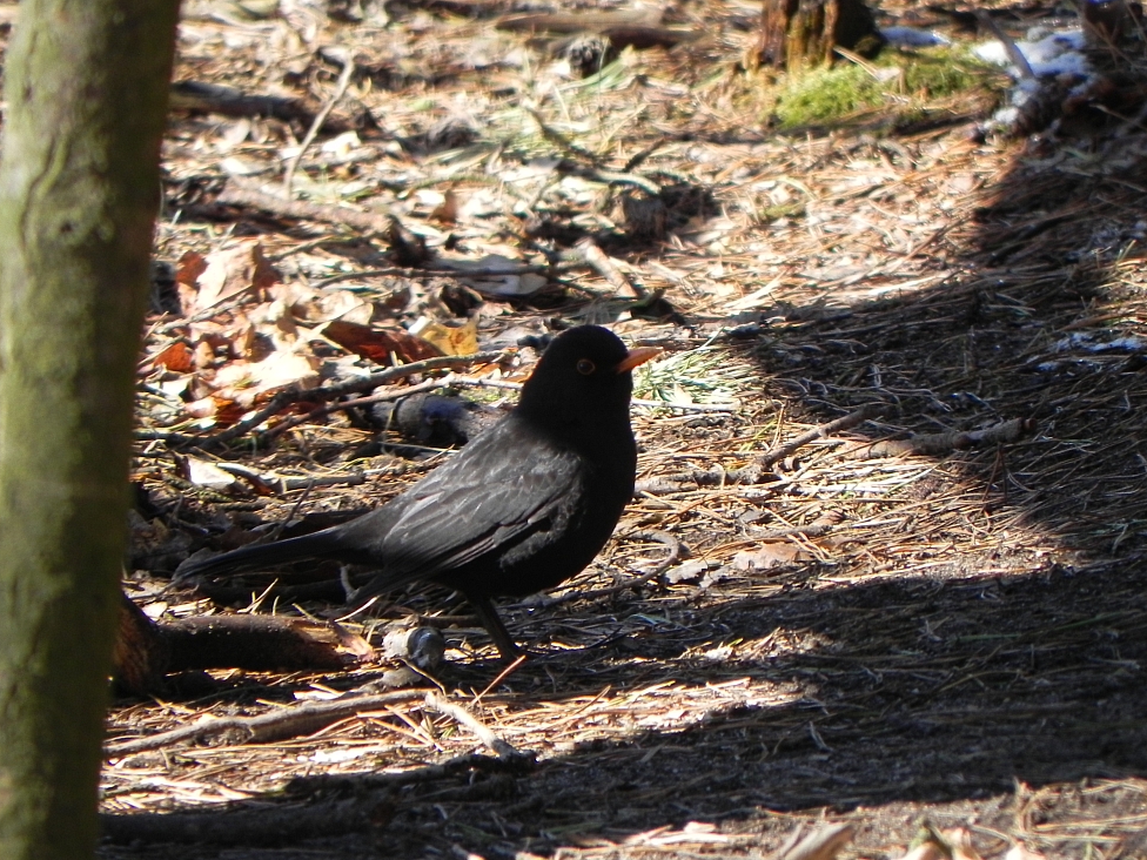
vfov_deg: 2.1
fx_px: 23559
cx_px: 593
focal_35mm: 711
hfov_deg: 2.8
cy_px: 444
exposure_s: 1/214
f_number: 5
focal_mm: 120
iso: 160
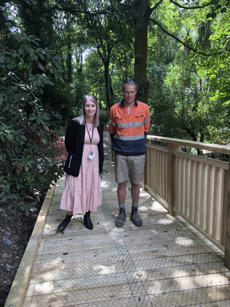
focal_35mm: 28
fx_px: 248
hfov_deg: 49.7
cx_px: 115
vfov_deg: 63.4
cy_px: 154
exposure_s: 1/120
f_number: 1.8
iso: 25
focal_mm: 3.99
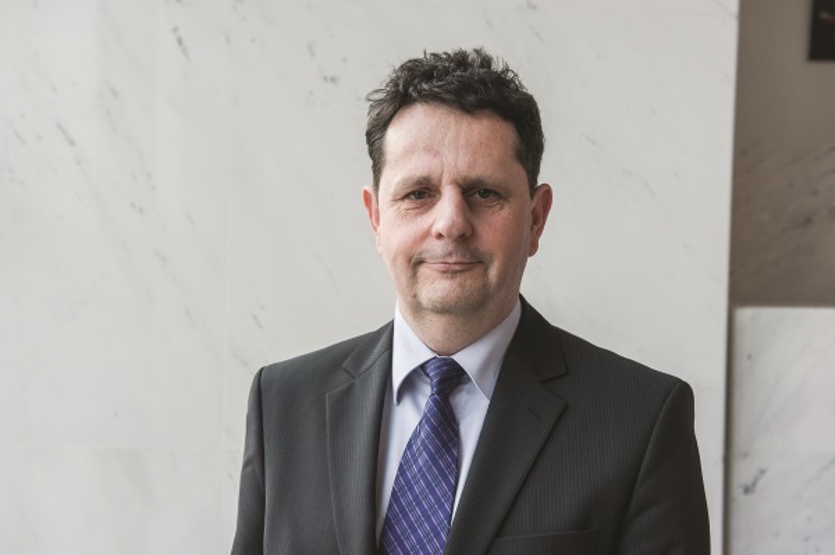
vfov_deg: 28.0
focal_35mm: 48
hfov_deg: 41.1
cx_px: 418
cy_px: 278
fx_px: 1112
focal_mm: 48
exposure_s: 1/90
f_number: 5.6
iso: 1100
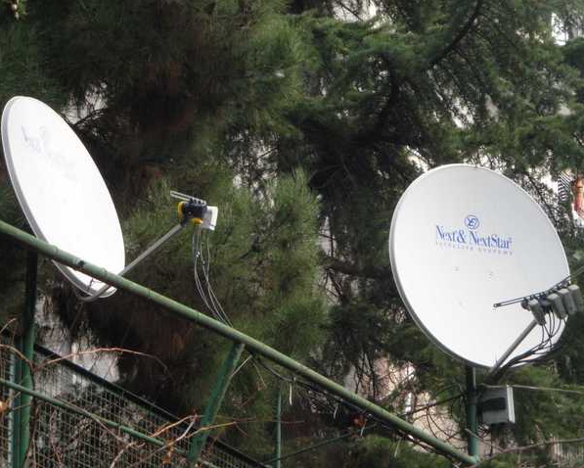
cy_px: 234
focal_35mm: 136
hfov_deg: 14.2
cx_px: 311
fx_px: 2351
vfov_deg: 11.4
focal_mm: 23.5
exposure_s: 1/125
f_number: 6.5
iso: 320
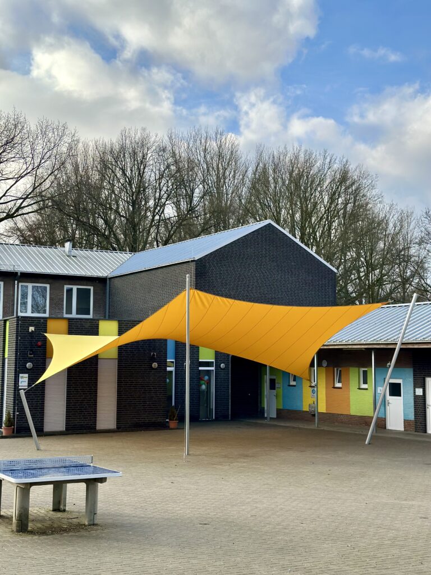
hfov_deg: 30.3
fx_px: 797
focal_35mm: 48
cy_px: 288
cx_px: 216
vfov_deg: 39.7
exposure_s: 1/2410
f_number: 1.78
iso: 80
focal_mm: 6.86
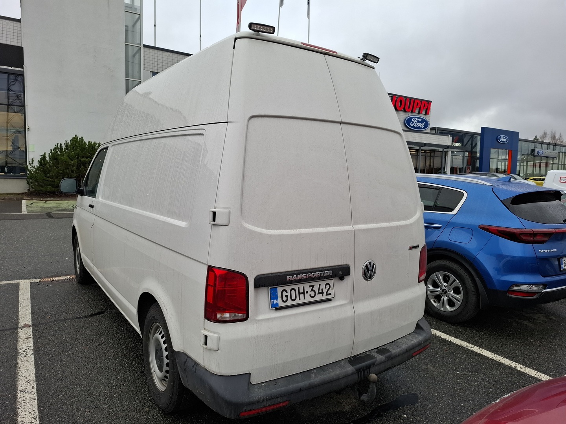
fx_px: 376
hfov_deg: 73.9
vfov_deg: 58.9
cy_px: 212
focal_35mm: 23
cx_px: 283
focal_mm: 5.54
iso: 50
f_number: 1.8
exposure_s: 1/197
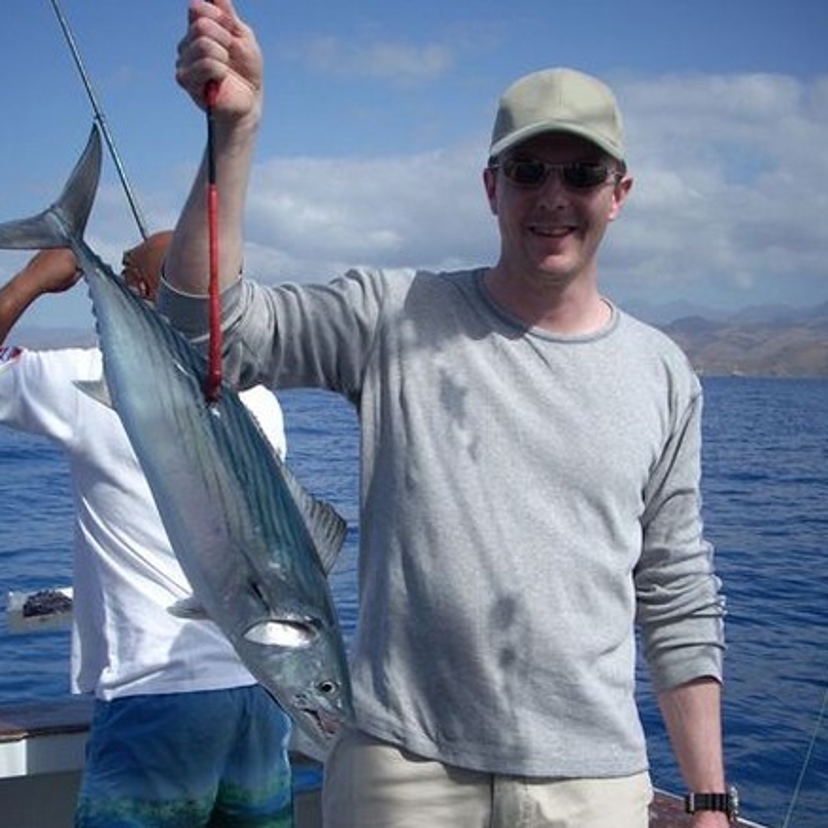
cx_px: 408
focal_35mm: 47
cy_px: 531
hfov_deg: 36.1
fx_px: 1272
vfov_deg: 35.8
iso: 64
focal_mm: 6.2
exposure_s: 1/420
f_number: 5.6
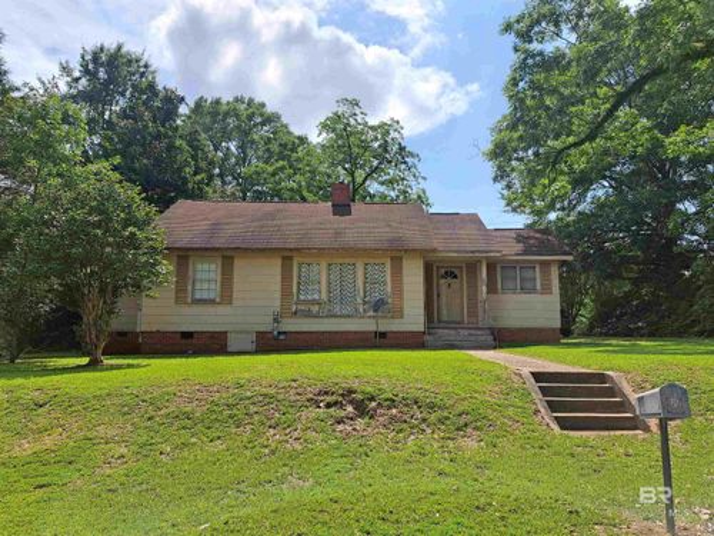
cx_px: 357
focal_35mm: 24
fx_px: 495
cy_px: 268
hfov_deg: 71.6
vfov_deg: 56.8
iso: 50
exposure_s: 1/1160
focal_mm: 5.23
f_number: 1.8
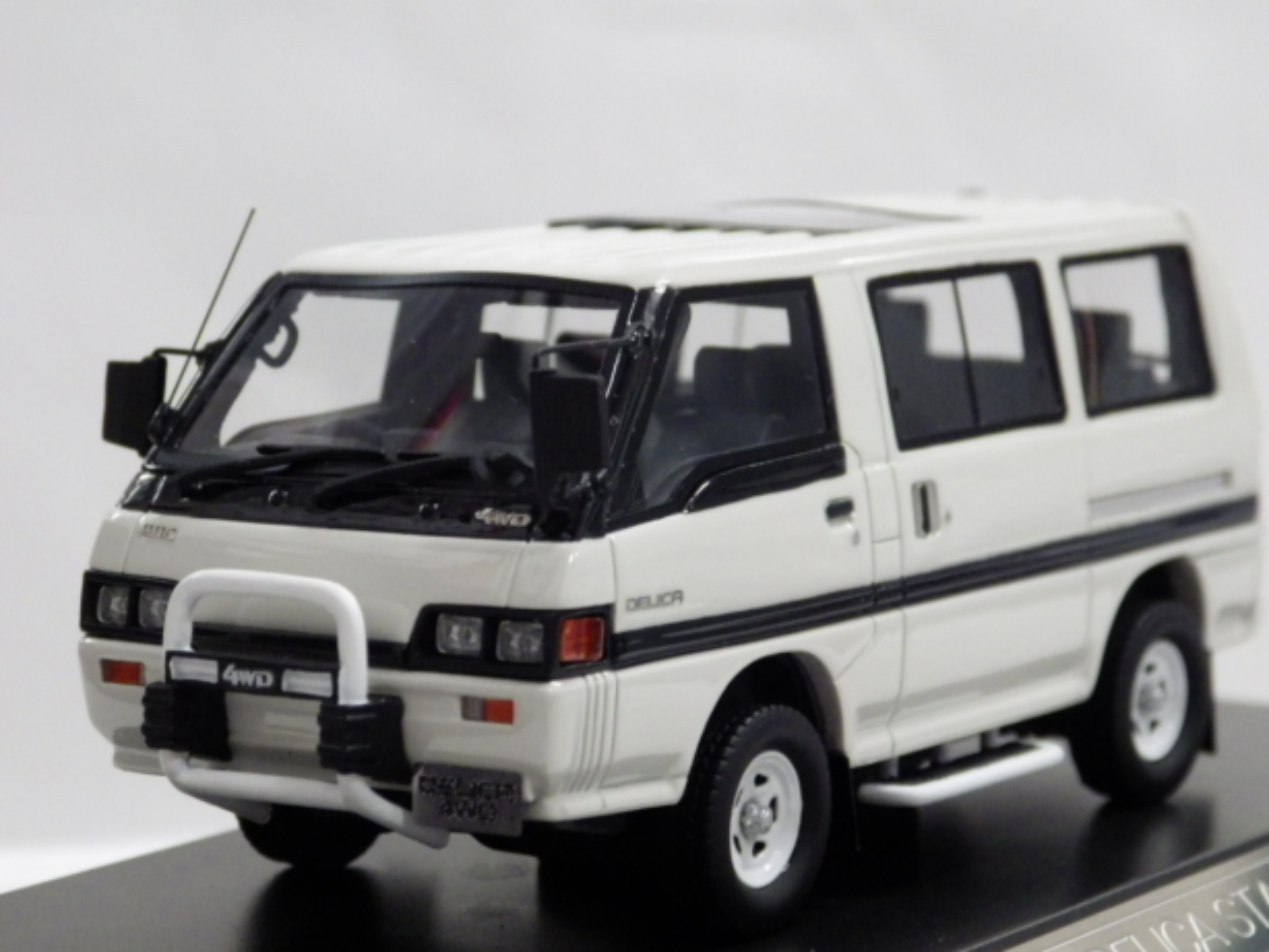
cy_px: 481
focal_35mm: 124
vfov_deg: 12.0
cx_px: 657
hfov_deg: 15.9
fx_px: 4548
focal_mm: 21.3
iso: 800
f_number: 4.8
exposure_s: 1/30
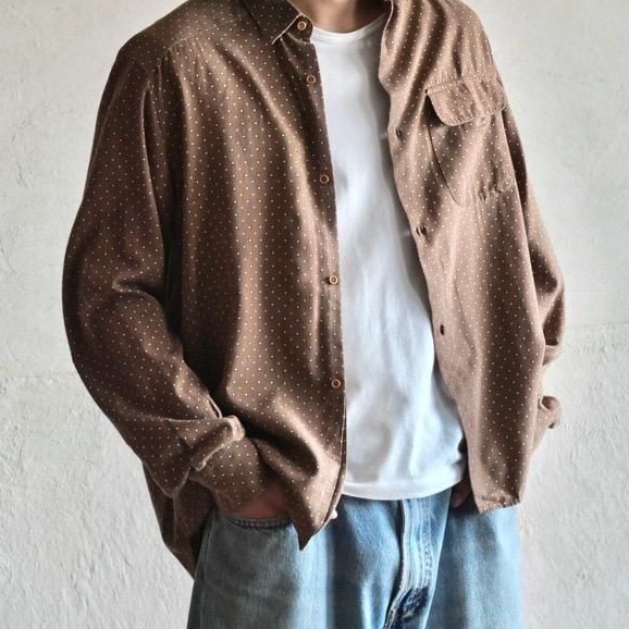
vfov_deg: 12.0
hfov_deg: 12.0
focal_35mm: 146
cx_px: 320
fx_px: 3001
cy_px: 320
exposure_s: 1/125
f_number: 4
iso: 1250
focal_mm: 56
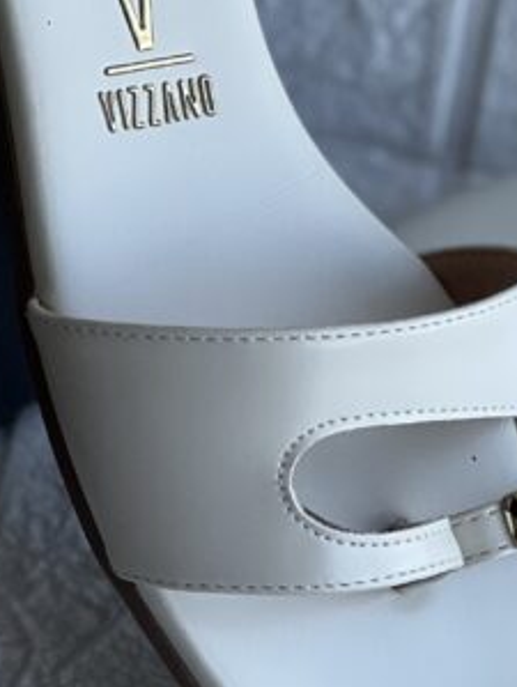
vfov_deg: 8.2
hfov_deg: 6.2
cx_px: 659
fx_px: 4769
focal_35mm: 240
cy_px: 185
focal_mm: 9
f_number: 2.8
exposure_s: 1/121
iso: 64
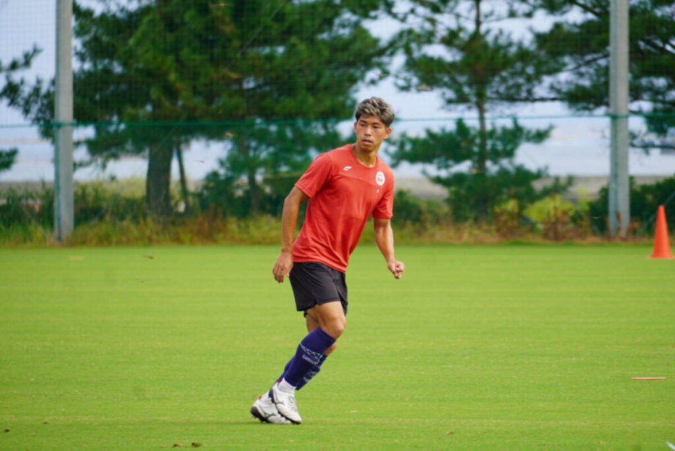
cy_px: 226
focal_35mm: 399
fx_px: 7485
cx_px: 338
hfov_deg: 5.2
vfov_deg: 3.5
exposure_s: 1/500
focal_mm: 266
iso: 200
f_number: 6.3
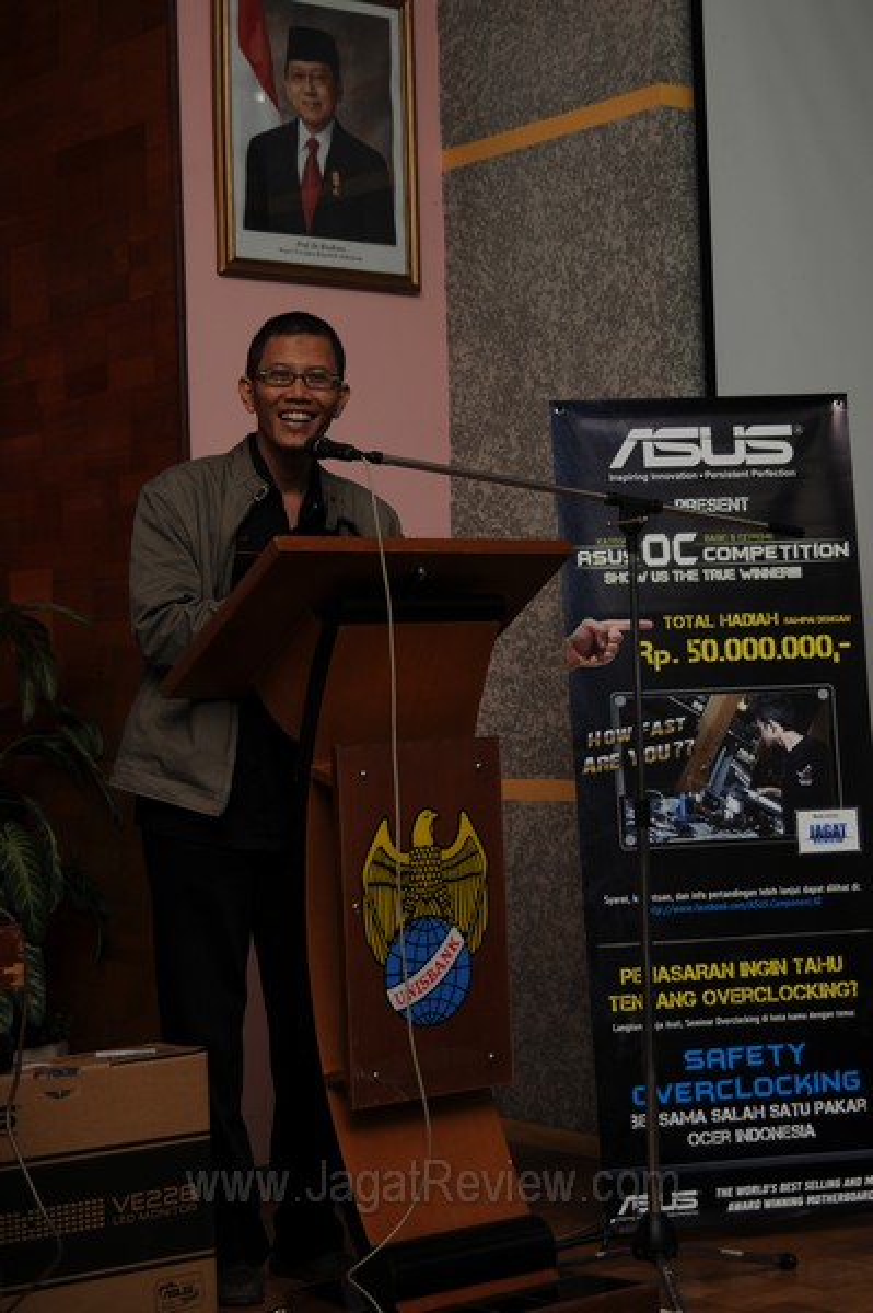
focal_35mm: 72
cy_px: 656
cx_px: 436
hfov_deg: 18.9
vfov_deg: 28.1
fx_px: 2623
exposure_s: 1/60
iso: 200
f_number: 4.5
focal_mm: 48
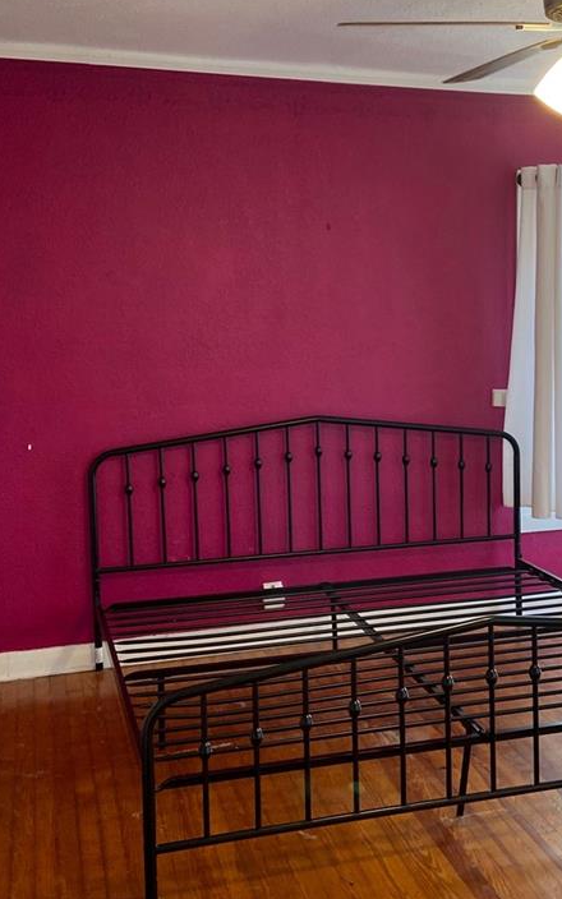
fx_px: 1152
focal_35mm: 47
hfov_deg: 26.8
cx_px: 466
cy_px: 442
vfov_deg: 42.6
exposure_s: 1/60
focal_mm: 4.25
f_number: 1.8
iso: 160
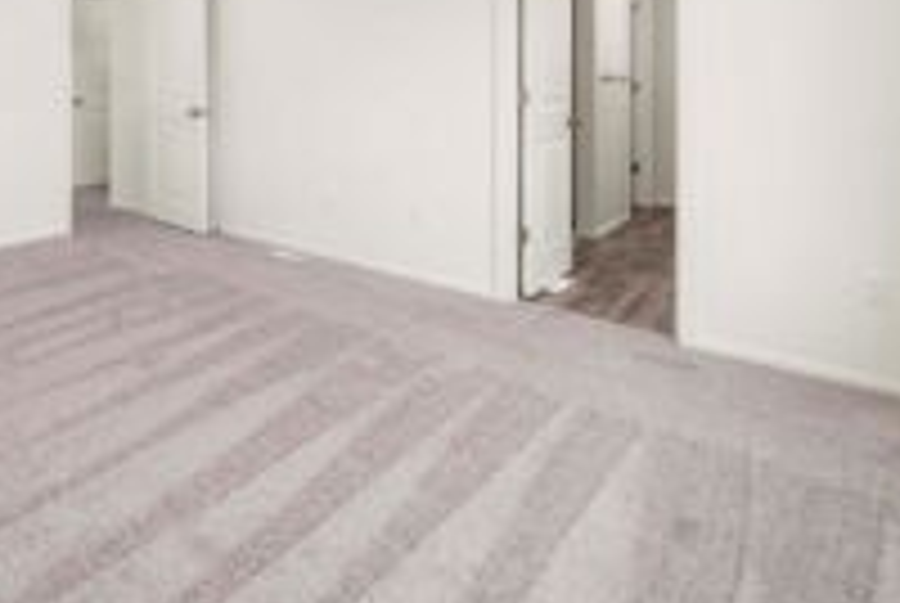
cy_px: 101
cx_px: 194
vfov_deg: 49.4
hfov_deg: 67.5
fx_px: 601
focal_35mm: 24
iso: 80
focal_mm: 12
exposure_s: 1/80
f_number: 6.3
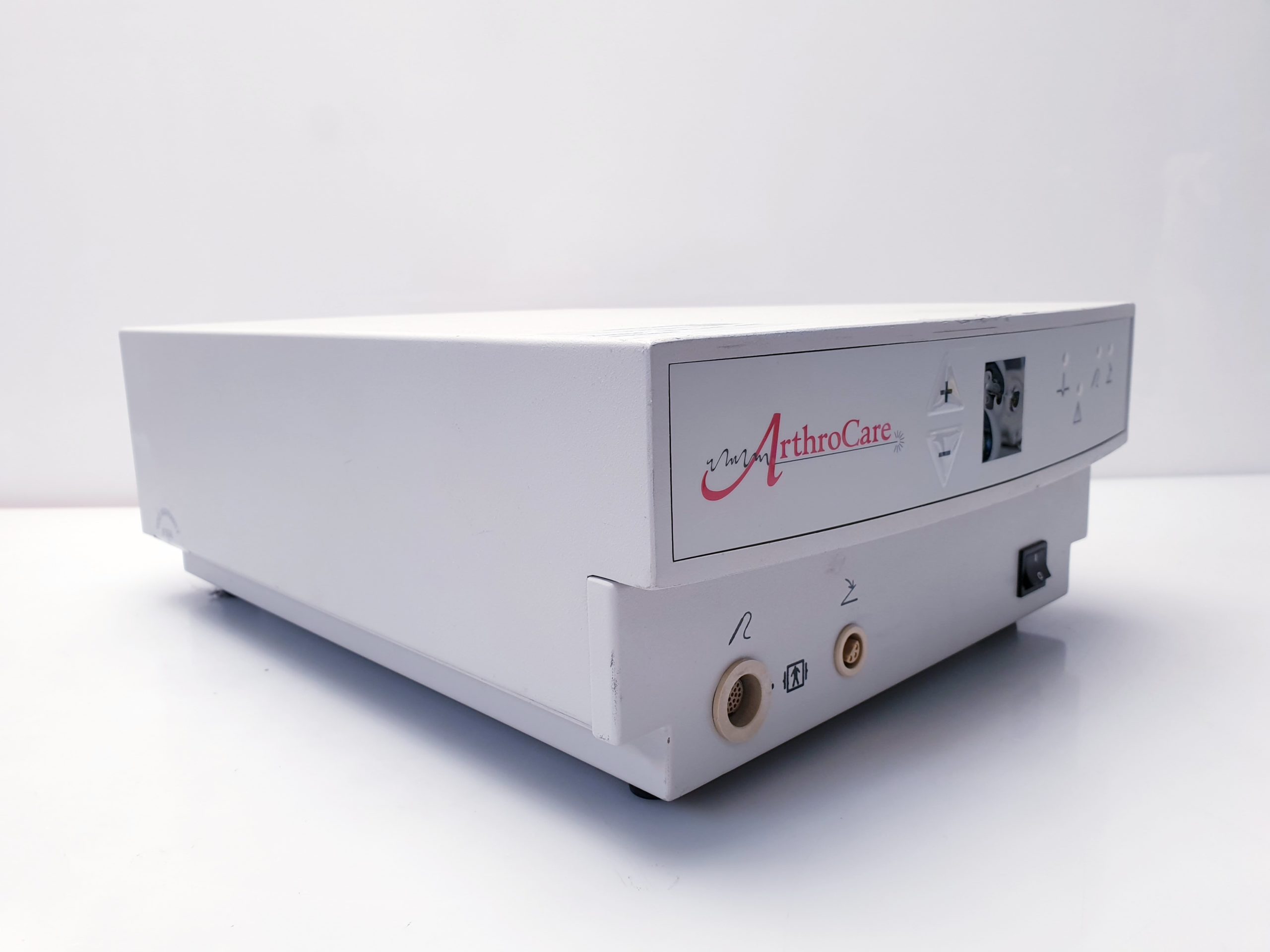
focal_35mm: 26
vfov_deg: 53.1
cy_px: 476
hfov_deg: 67.3
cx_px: 635
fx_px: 954
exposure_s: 1/50
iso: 80
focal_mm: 4.3
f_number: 2.4
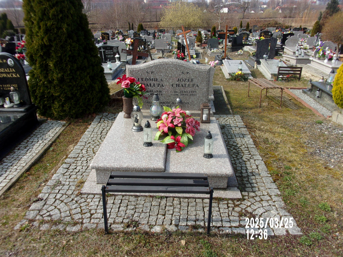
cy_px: 128
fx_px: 277
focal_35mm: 28
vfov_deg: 49.7
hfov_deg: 63.4
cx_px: 172
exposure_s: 1/75
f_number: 10.8
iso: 80
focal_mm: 5.1
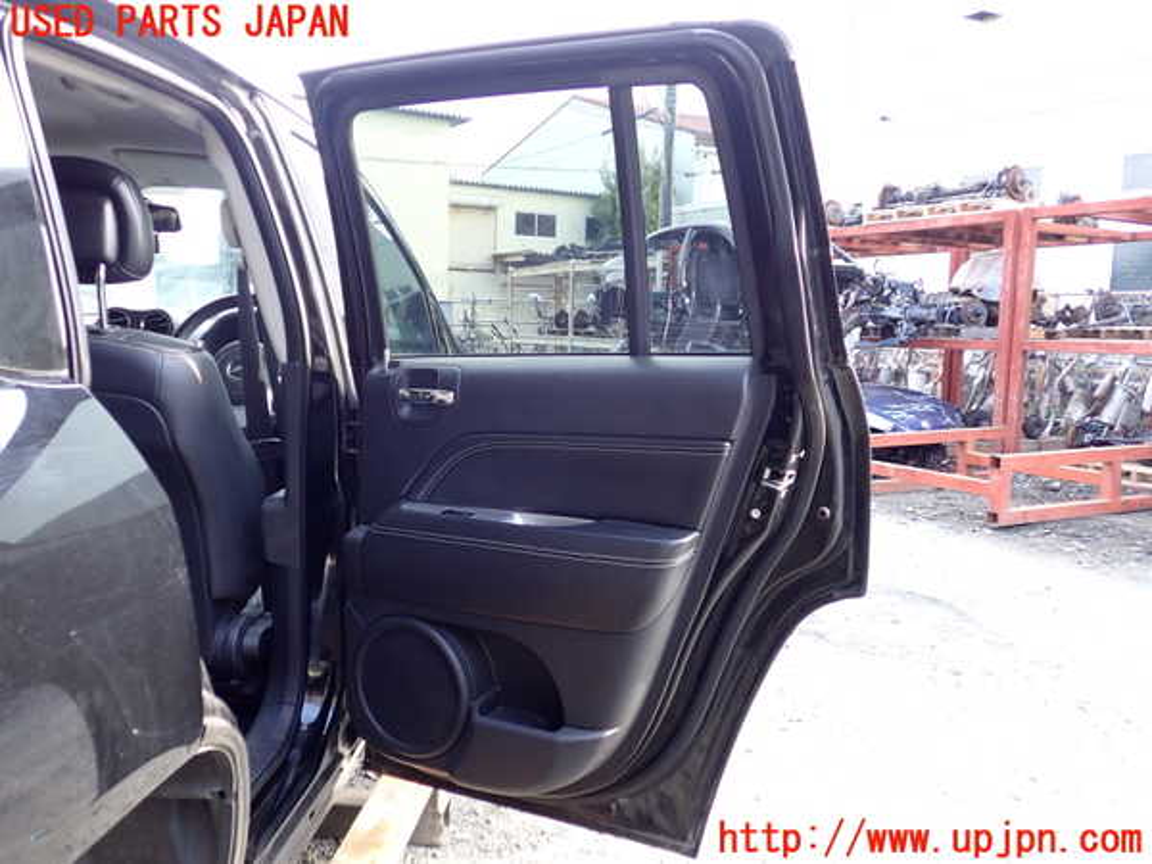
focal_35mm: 30
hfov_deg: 60.0
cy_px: 432
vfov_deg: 46.8
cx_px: 576
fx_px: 998
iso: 200
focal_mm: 5.4
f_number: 2.3
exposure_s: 1/60
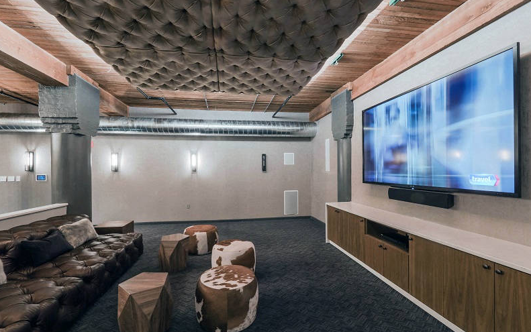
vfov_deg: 74.7
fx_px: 217
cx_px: 266
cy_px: 178
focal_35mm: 15
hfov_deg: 101.4
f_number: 9
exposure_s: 5
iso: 200
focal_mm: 7
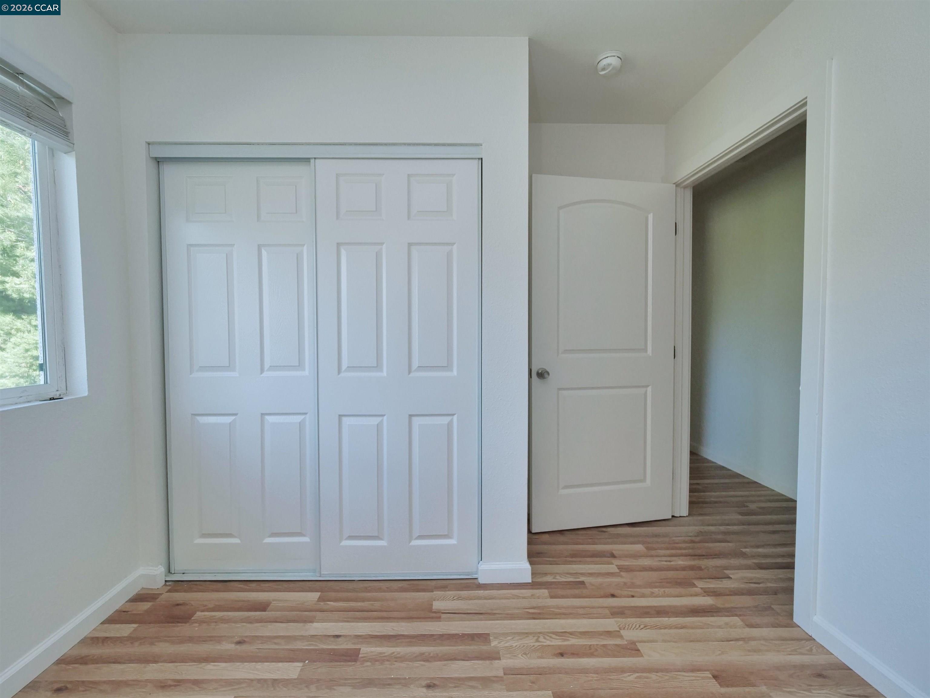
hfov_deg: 102.1
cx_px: 465
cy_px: 349
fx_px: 376
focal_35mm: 14
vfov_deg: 85.7
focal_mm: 7
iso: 800
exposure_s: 1/160
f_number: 5.6
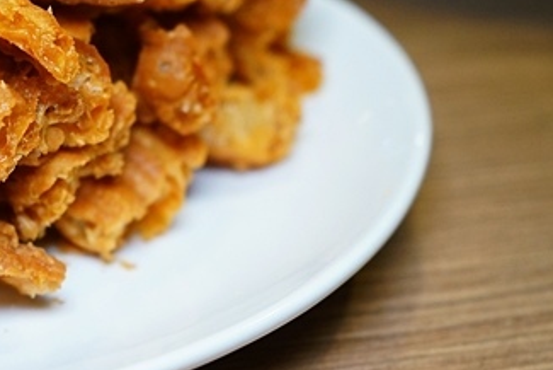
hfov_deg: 21.2
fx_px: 1398
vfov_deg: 14.9
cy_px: 43
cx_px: -56
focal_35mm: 91
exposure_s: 1/60
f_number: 4
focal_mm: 37
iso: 800
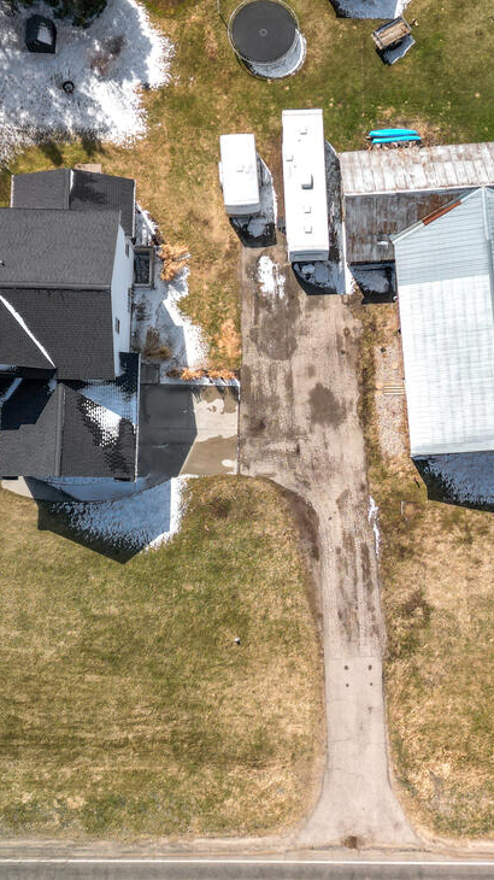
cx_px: 295
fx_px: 1002
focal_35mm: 43
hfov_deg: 27.6
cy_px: 379
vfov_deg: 47.2
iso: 100
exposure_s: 1/40
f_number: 1.7
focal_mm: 6.72
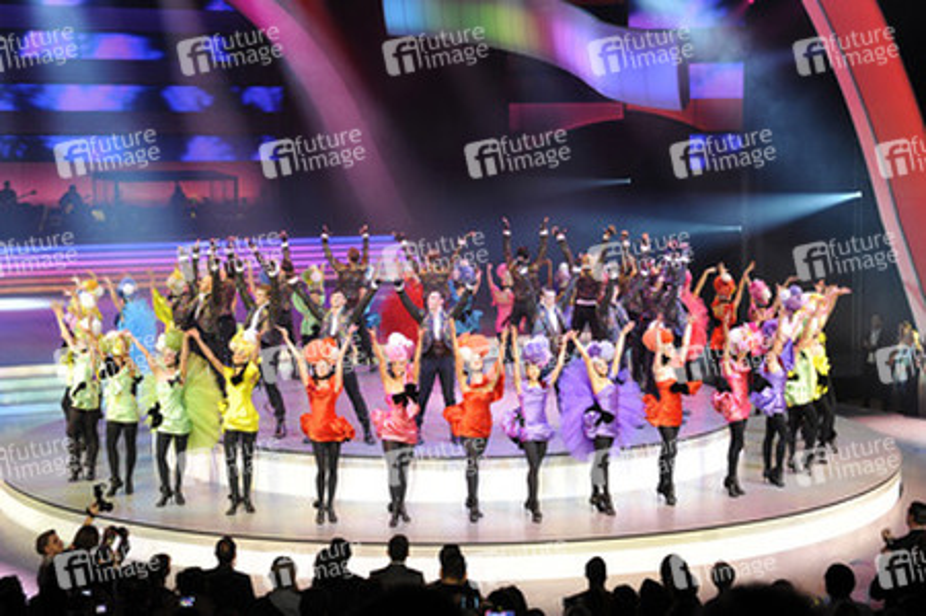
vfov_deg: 19.4
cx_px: 463
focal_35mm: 70
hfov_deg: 28.9
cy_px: 308
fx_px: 1799
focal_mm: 70
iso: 1600
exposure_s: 1/60
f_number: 5.6
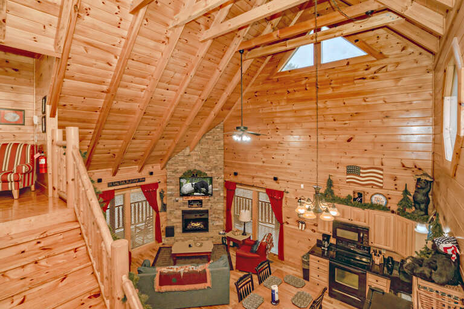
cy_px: 154
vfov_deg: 73.7
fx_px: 206
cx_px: 232
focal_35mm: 16
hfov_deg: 96.7
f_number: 7.1
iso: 1600
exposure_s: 1/160
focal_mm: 16
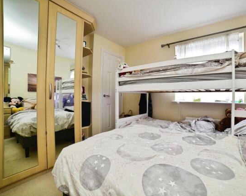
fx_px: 116
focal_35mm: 16
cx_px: 141
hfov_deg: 92.5
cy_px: 97
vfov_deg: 80.3
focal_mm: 14
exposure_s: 1/13
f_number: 8
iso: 100
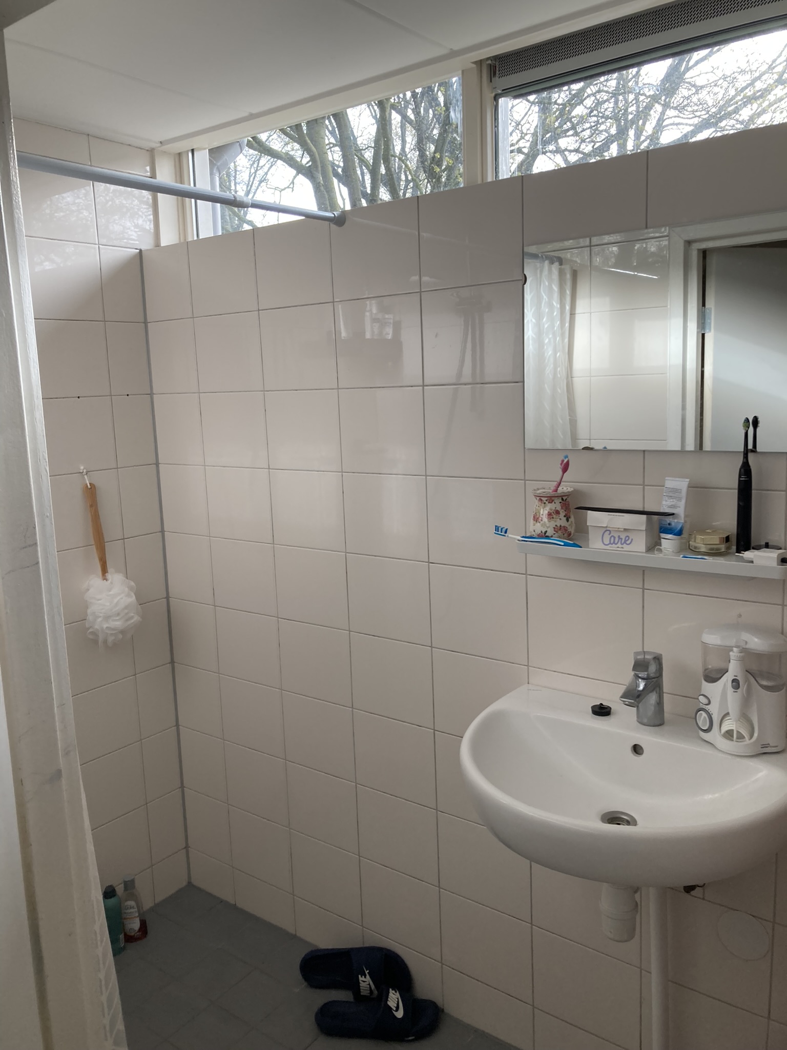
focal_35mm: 28
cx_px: 394
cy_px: 525
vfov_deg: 63.4
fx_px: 849
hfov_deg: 49.7
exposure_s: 1/121
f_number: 1.8
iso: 40
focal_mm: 3.99
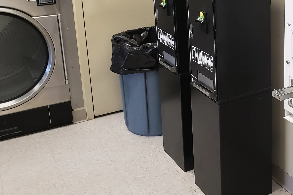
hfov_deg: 35.1
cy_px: 30
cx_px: 270
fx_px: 431
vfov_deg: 24.9
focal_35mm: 53
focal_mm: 4.3
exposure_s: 1/60
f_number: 2.4
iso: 250
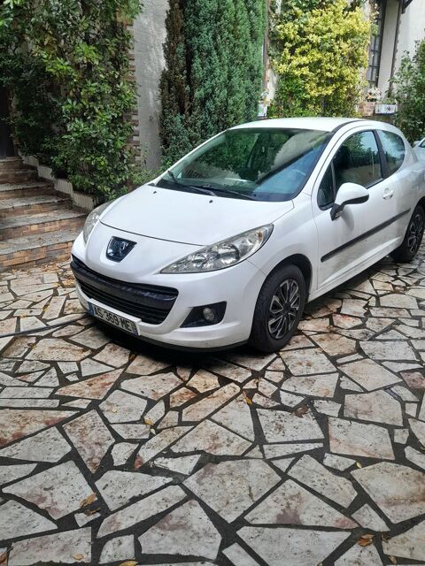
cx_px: 212
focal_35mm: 26
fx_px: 426
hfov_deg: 53.1
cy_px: 283
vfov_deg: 67.3
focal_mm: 3.98
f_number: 1.8
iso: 40
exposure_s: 1/217
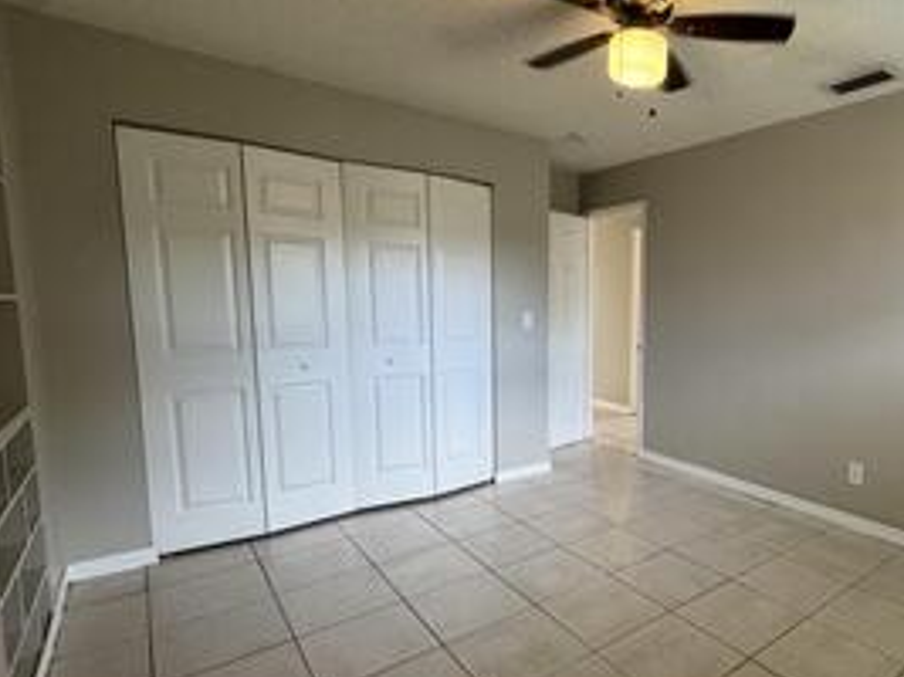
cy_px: 369
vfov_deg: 63.3
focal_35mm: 21
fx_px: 548
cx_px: 637
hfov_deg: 75.3
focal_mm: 2.22
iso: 250
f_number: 2.2
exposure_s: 1/120
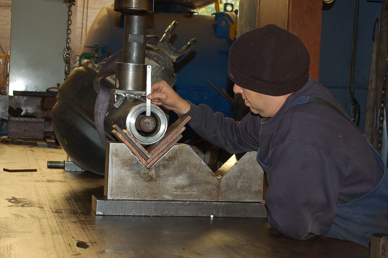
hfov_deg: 31.4
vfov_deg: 21.2
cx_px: 176
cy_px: 115
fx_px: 689
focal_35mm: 64
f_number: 5.3
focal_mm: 36
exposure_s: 1/60
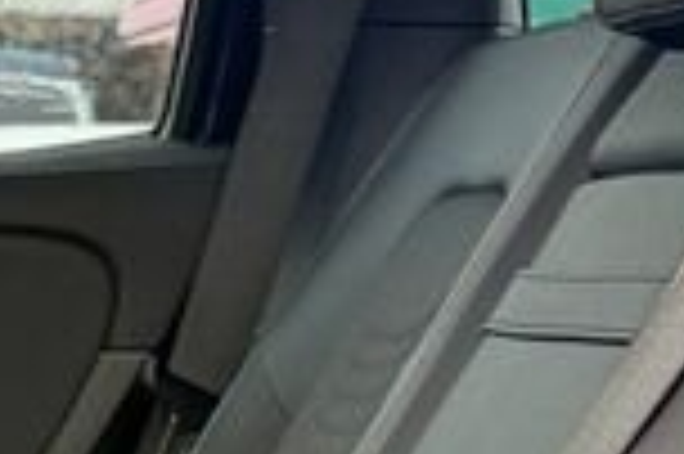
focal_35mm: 168
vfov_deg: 8.0
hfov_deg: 11.1
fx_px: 3189
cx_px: -693
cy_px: 652
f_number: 1.78
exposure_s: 1/121
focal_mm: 6.76
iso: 200
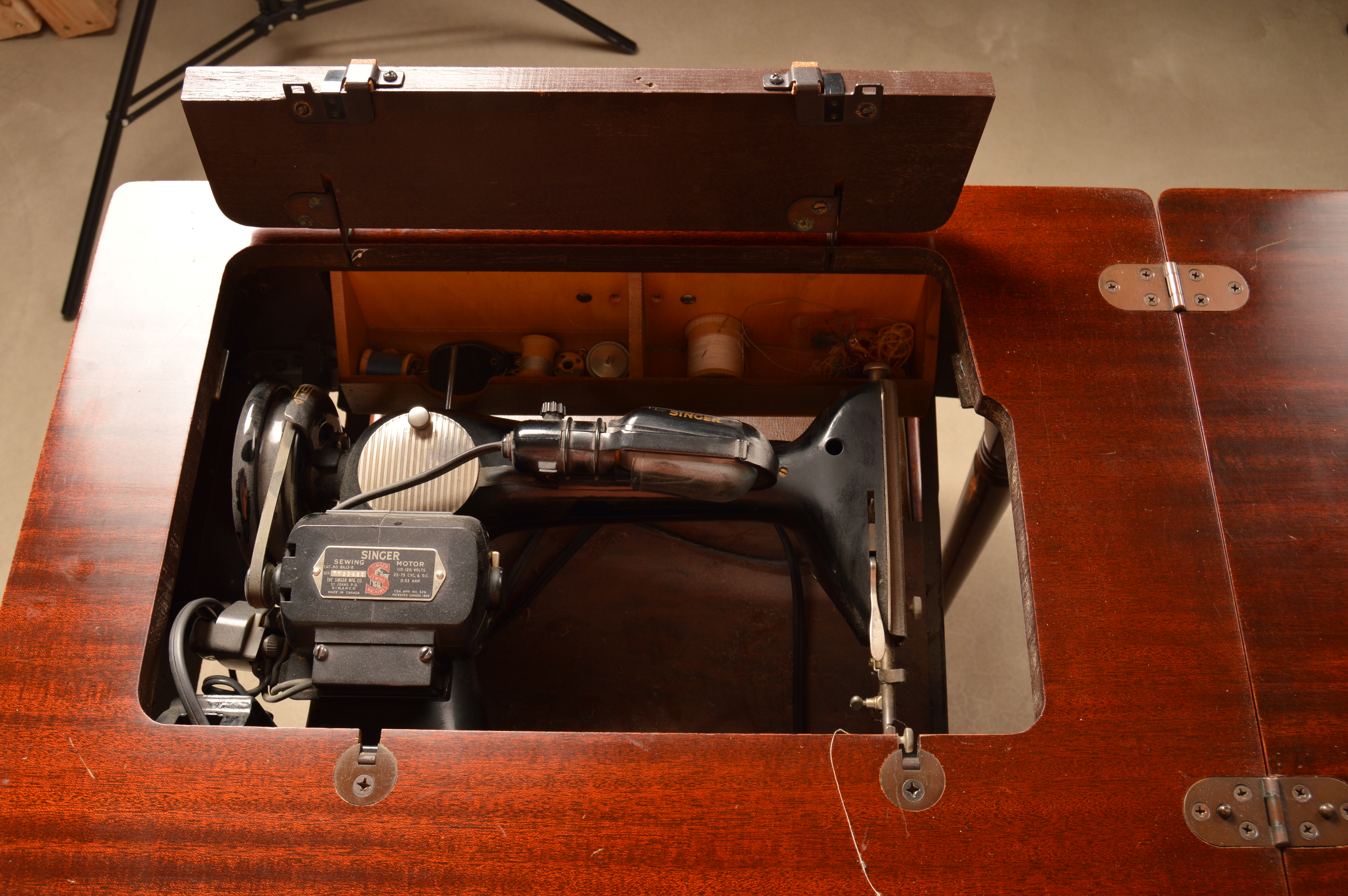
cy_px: 448
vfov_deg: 38.3
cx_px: 674
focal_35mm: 34
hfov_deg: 55.1
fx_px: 1291
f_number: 7.1
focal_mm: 23
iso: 200
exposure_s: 1/160
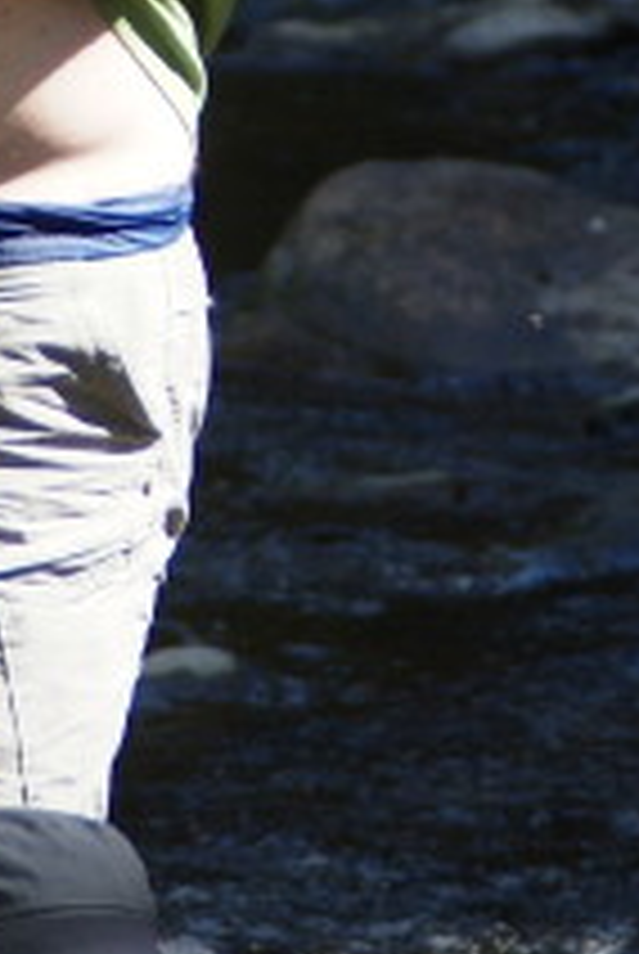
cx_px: -88
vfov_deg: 3.4
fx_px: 15842
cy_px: 630
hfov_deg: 2.3
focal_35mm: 597
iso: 800
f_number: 4.8
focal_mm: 105
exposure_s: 1/350
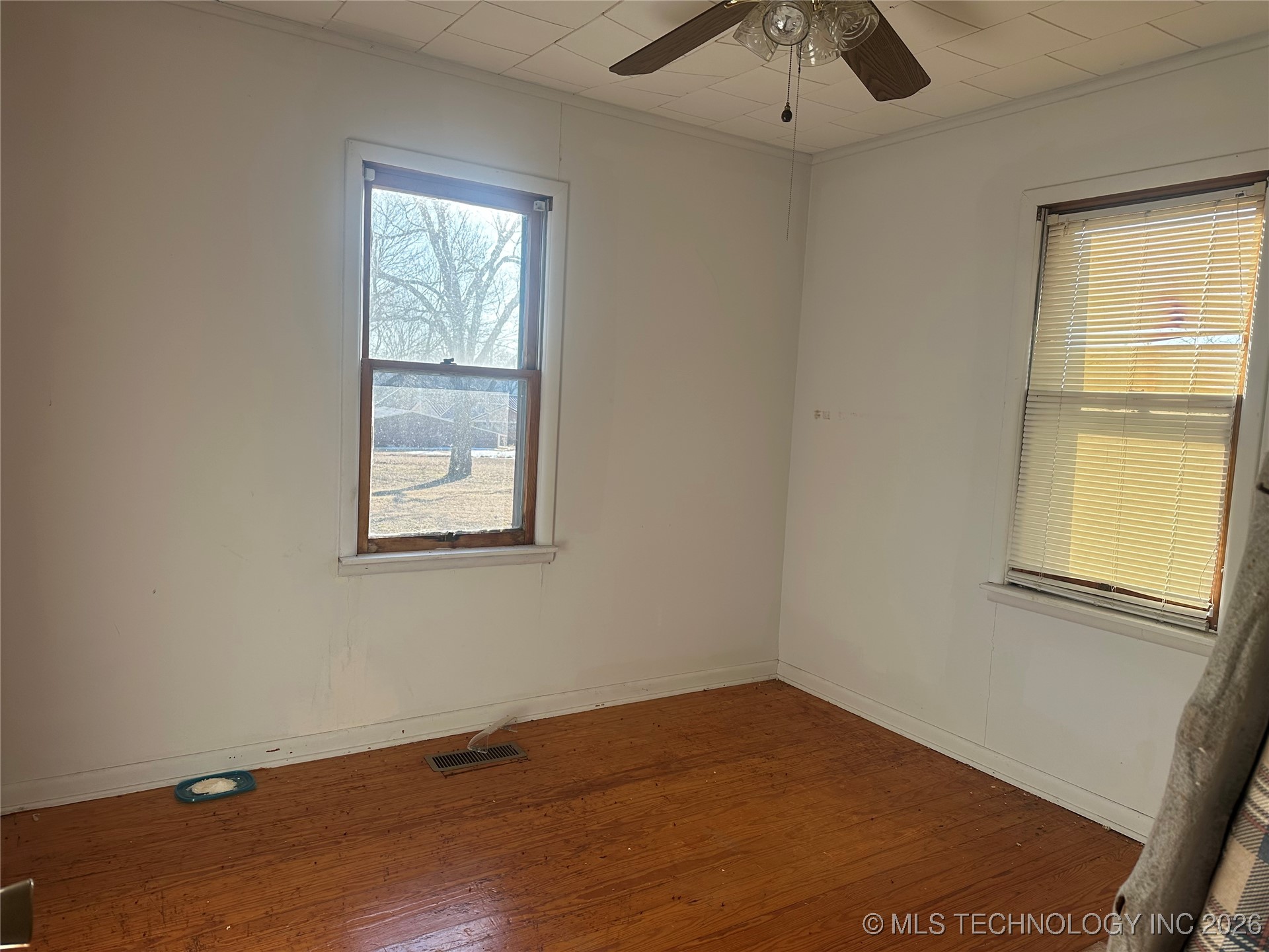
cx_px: 634
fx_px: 880
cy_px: 476
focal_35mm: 24
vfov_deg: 56.8
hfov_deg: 71.6
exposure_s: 1/943
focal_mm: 6.86
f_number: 1.78
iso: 80
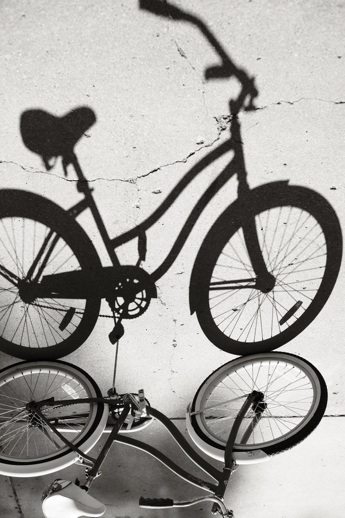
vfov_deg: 37.5
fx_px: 762
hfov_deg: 25.5
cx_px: 172
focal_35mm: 53
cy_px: 259
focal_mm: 35
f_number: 2.5
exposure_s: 1/4000
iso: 400
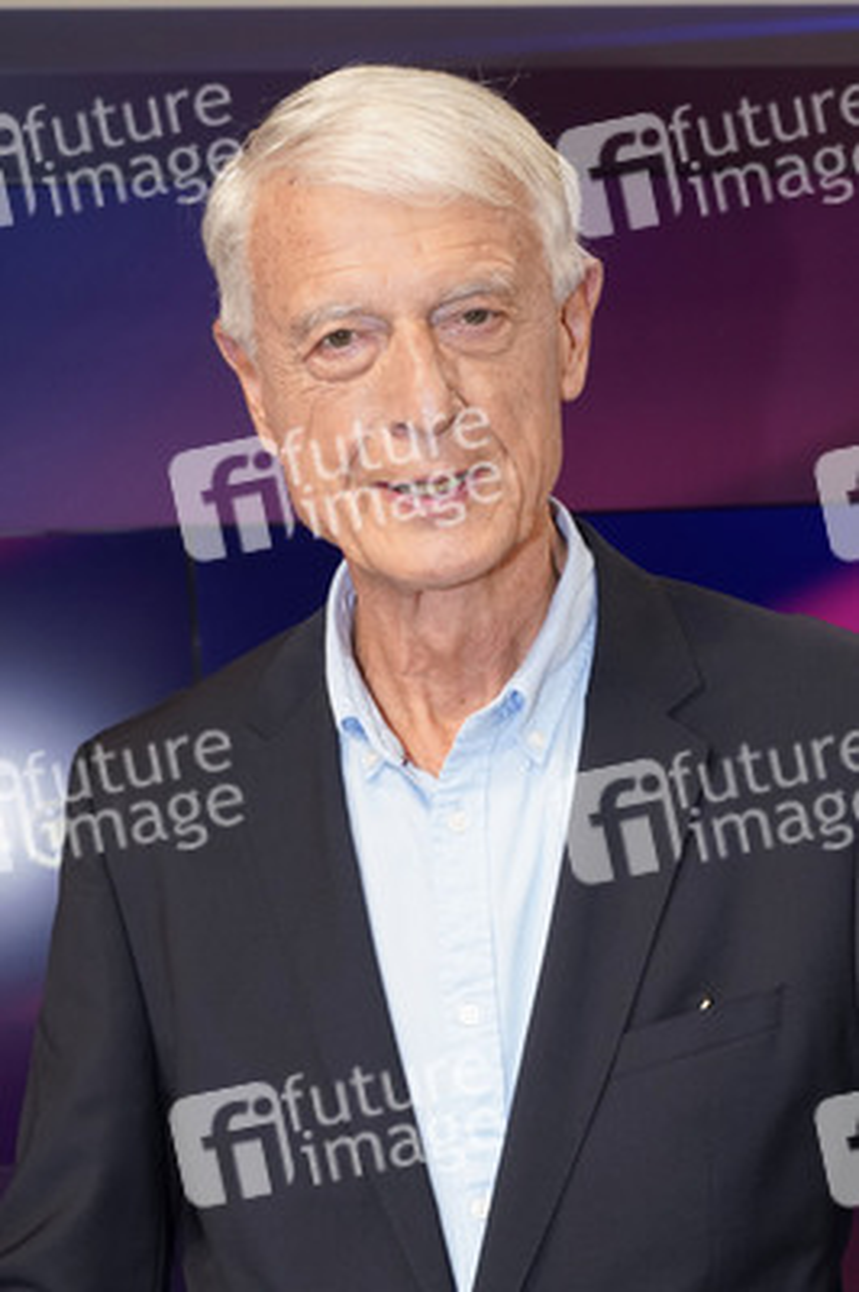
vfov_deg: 51.9
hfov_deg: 35.9
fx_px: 1326
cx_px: 430
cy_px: 646
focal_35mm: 37
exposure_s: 1/125
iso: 2000
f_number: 5.6
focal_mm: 37
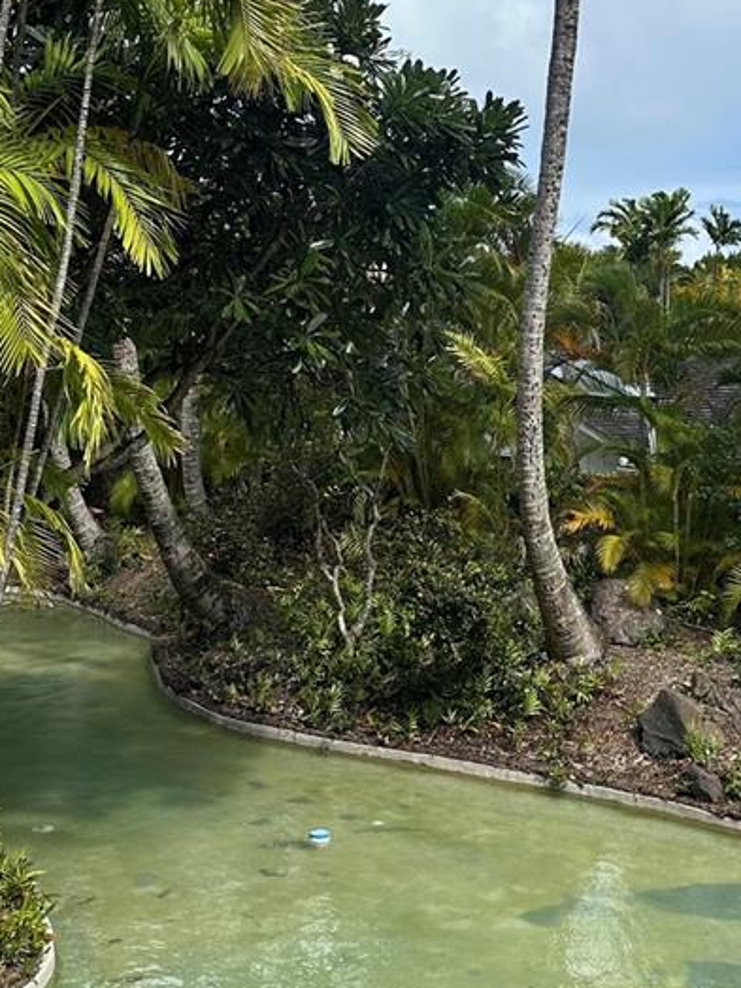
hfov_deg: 26.5
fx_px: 1570
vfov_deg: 34.7
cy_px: 353
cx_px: 443
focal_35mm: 55
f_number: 1.78
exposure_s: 1/4545
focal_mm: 6.86
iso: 80
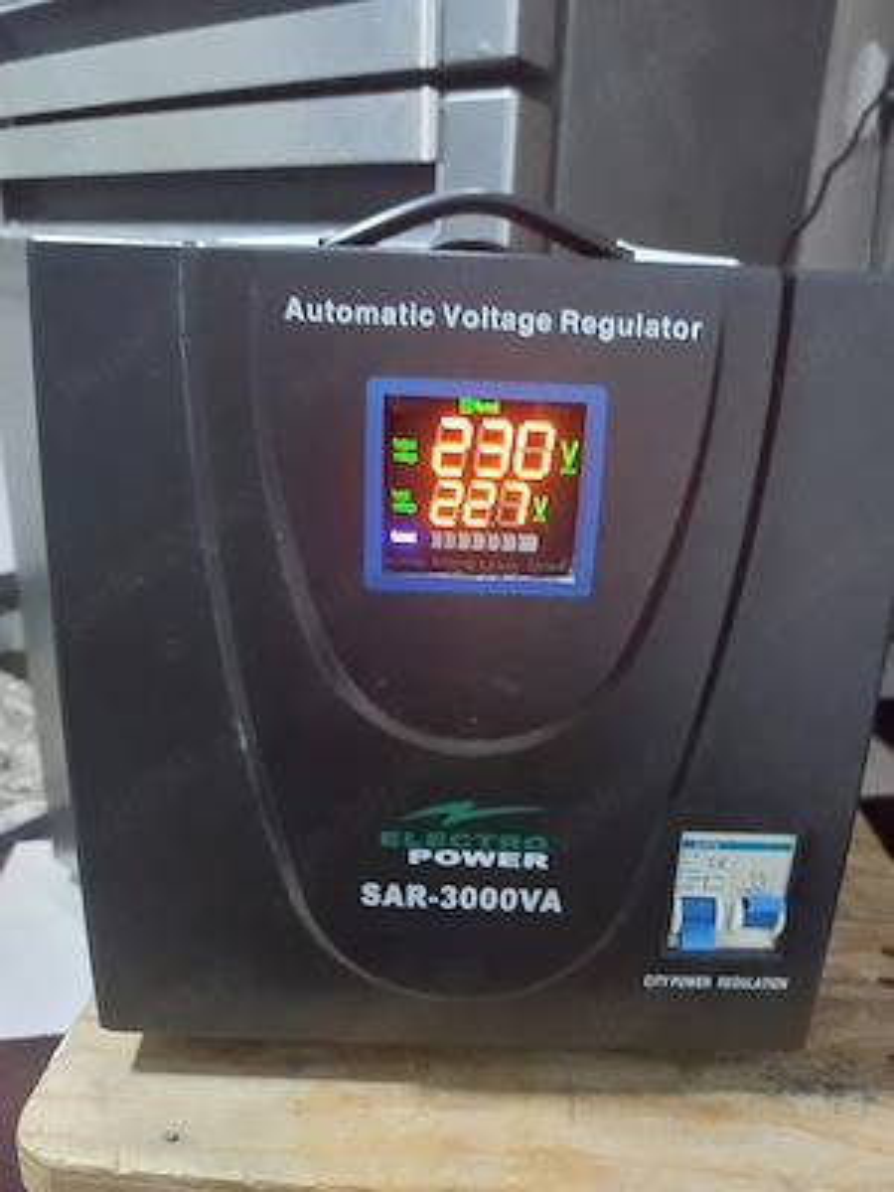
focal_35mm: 25
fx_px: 861
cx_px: 447
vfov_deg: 69.4
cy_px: 596
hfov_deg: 54.9
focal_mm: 5.23
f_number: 1.8
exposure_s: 1/25
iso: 1000
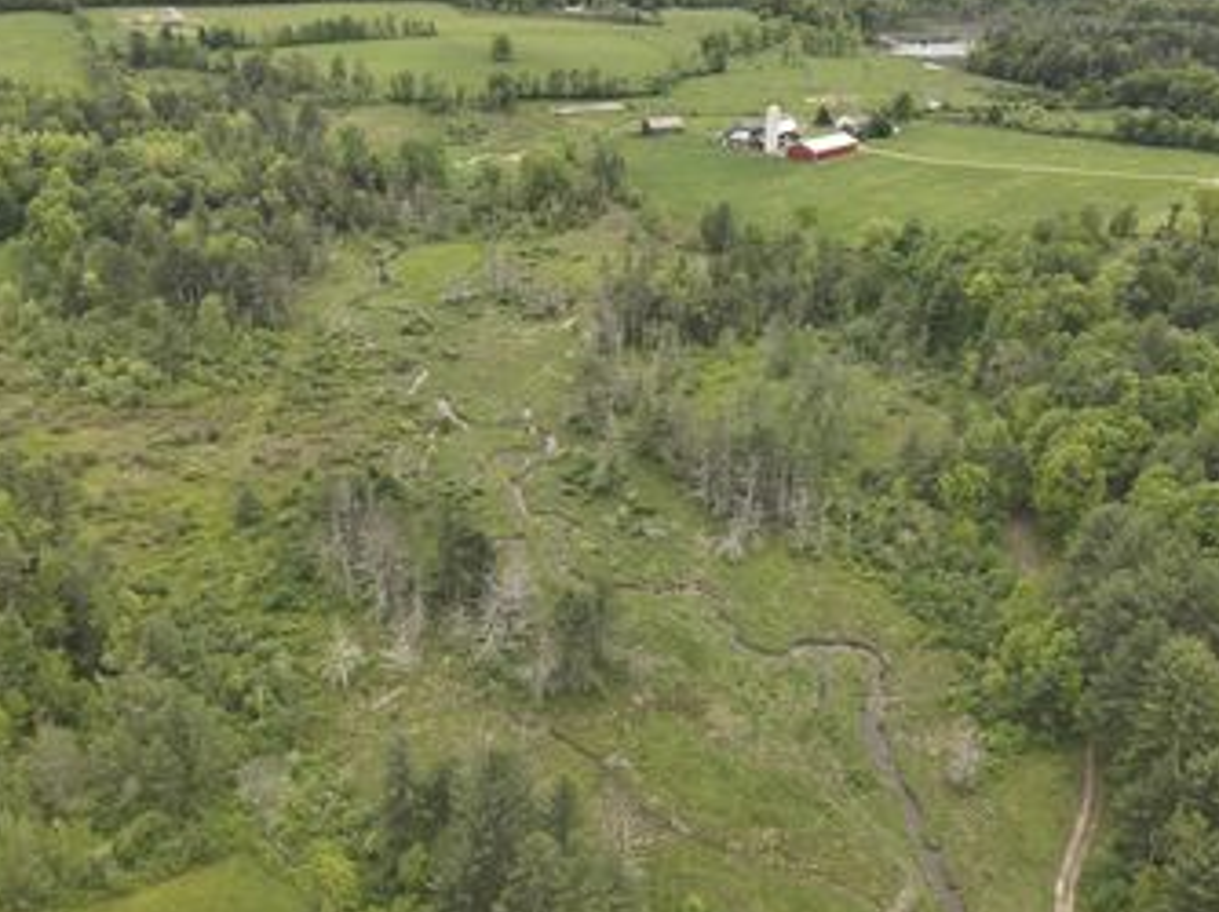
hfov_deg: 58.4
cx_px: 641
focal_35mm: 31
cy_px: 425
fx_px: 1091
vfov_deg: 45.4
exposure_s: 1/500
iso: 110
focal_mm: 4.4
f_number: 2.8
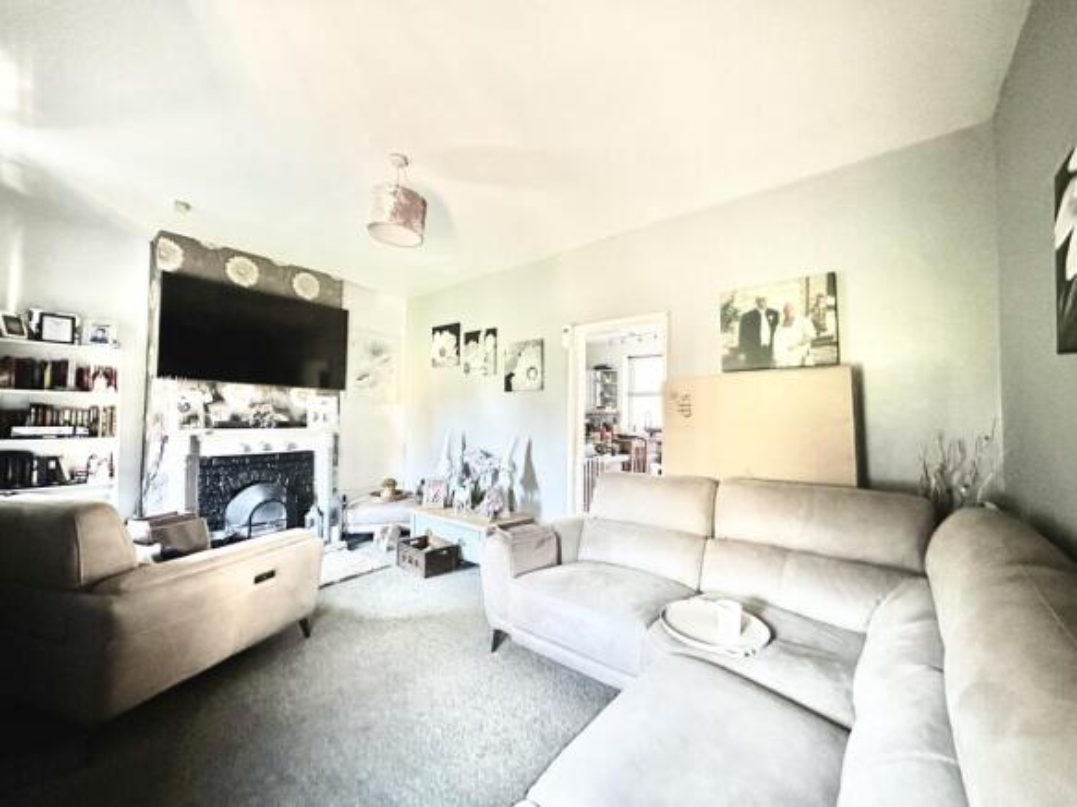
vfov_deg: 85.7
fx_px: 435
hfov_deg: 102.1
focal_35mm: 14
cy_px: 404
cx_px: 538
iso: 1000
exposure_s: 1/60
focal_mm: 2.22
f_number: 2.2
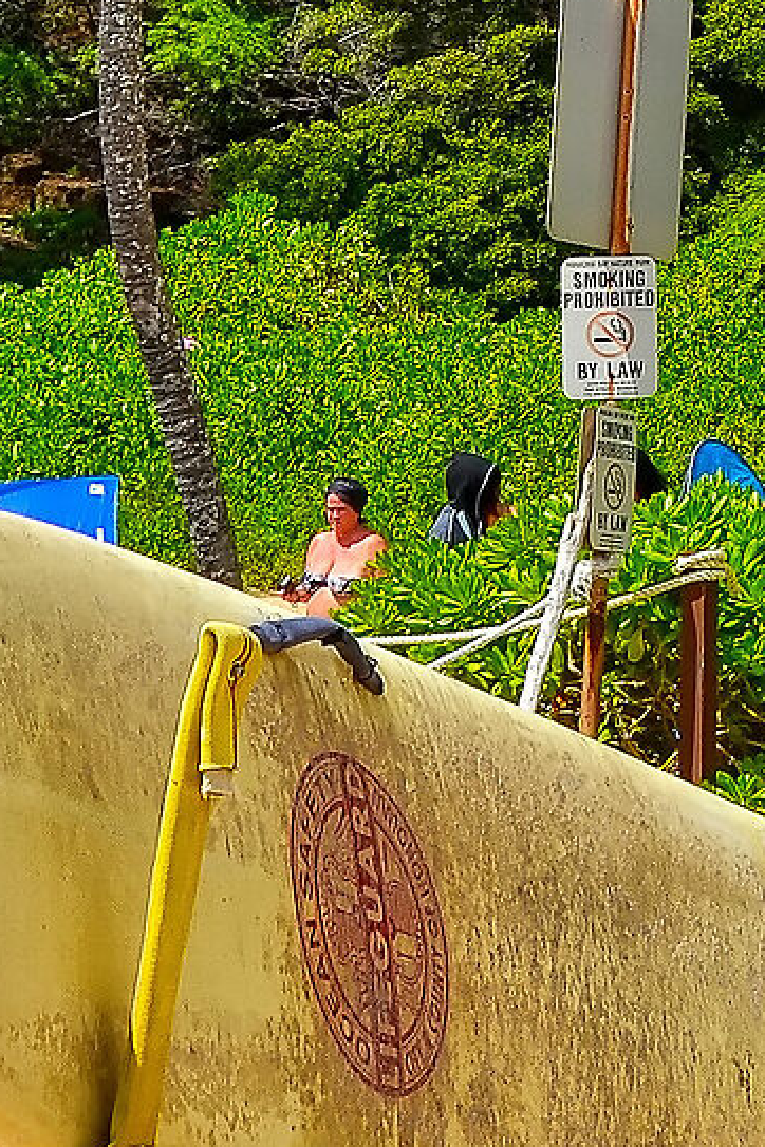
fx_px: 5068
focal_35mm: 159
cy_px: -268
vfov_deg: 12.6
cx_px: 1257
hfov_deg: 8.4
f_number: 9
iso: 100
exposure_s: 1/320
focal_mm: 24
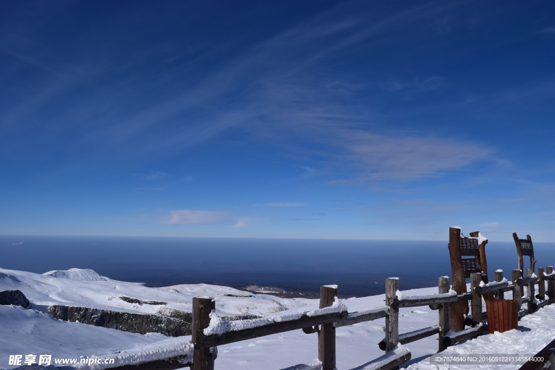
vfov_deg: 41.7
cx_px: 278
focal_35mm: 32
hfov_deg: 59.5
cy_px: 185
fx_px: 486
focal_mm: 21
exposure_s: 1/640
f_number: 11
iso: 200
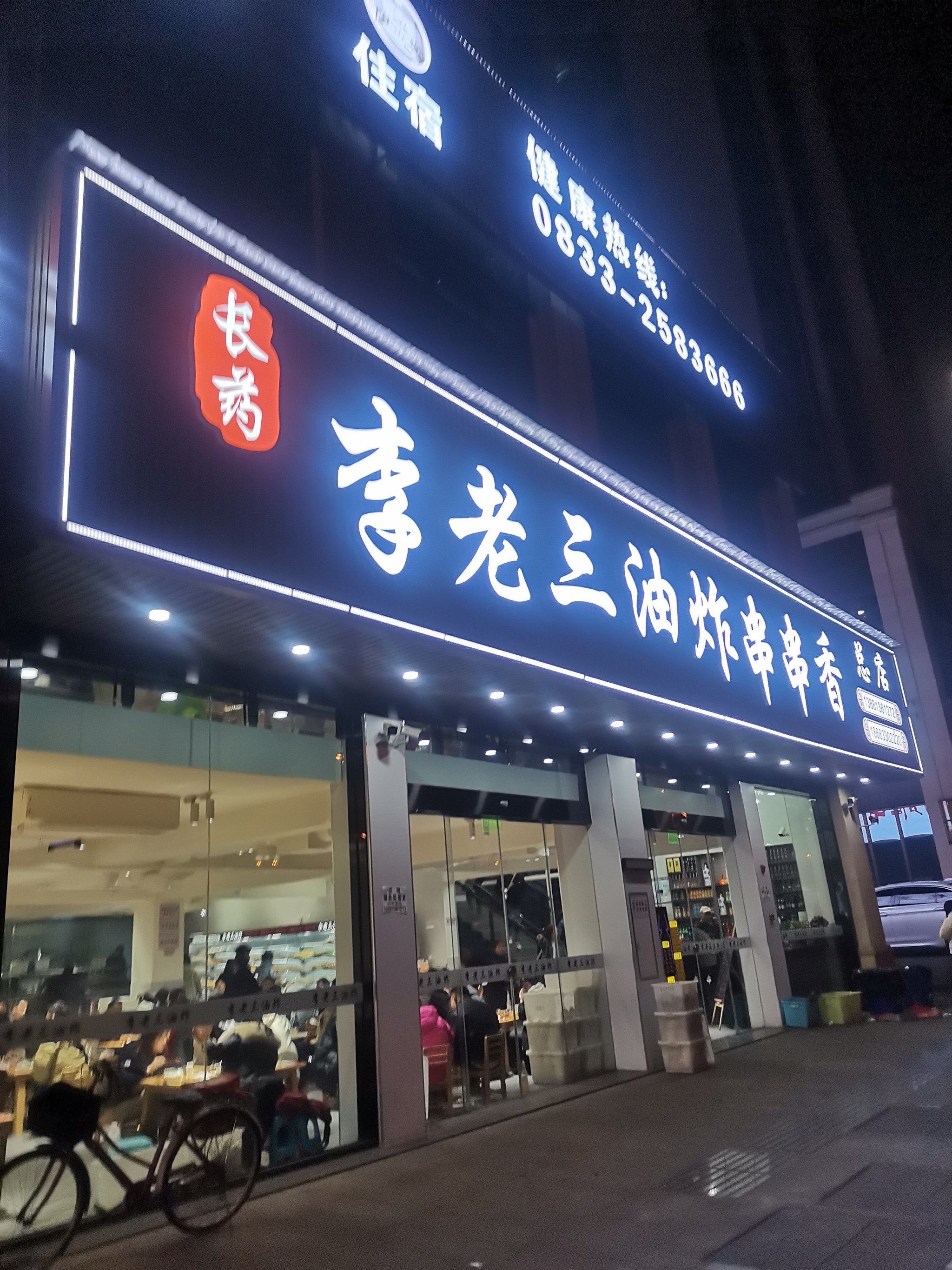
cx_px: 476
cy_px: 635
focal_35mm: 26
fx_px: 953
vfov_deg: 67.3
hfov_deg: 53.1
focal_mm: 5.5
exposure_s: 1/100
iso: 160
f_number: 1.8
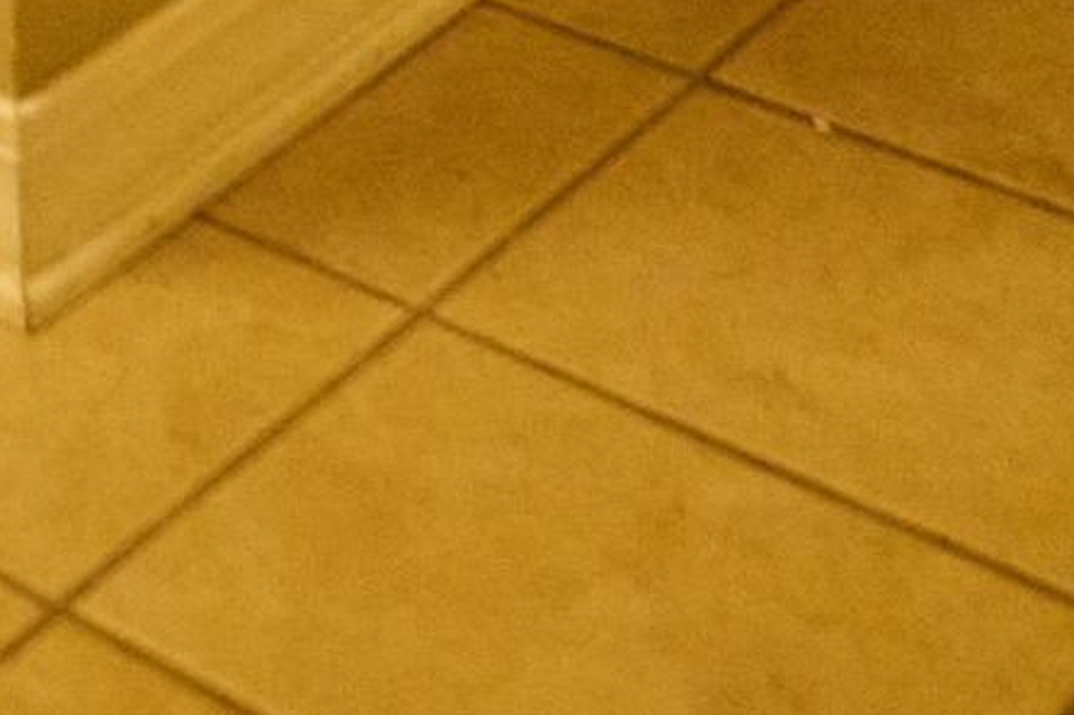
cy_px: -1655
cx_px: -882
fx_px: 3310
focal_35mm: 111
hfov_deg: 15.7
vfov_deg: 9.0
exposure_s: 1/160
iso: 3200
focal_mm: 16
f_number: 2.2
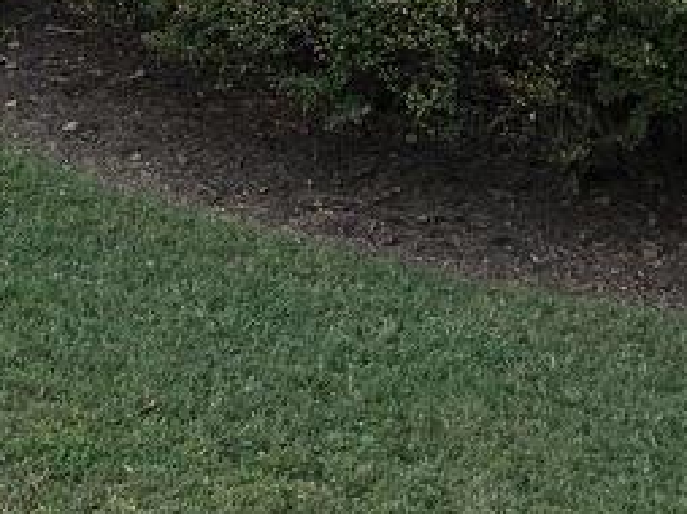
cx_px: -422
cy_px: -298
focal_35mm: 113
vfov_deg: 12.3
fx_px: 2241
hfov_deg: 15.7
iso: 20
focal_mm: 3.99
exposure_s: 1/289
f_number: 1.8
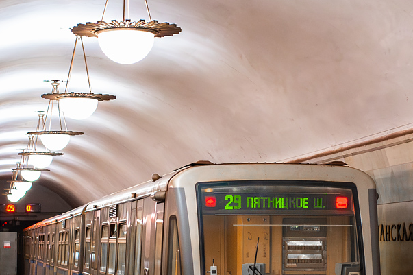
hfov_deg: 23.4
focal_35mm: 87
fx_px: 997
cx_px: 201
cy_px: 242
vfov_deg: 15.5
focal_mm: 35
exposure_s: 1/400
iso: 8000
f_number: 2.8
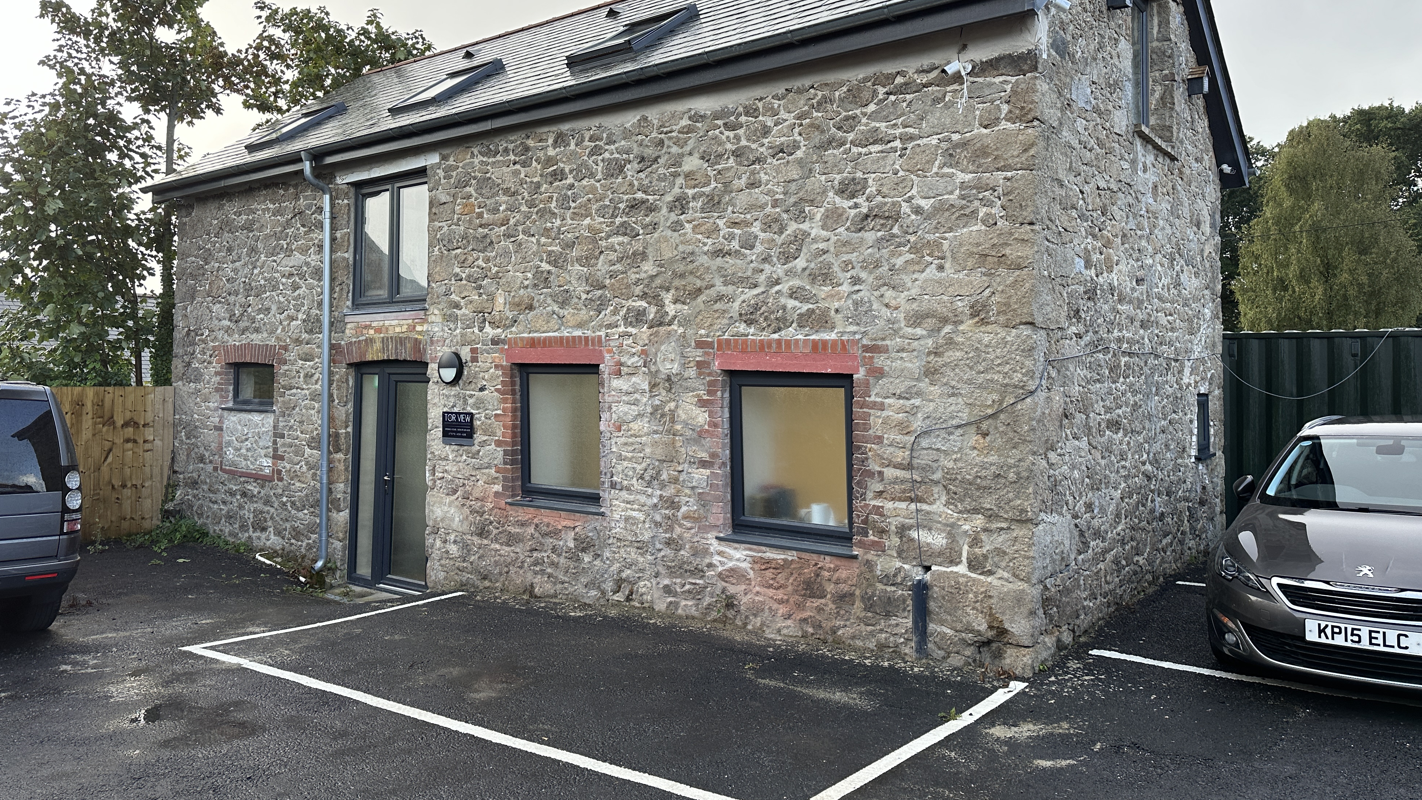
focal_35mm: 27
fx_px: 1018
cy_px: 336
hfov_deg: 69.9
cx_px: 697
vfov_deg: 42.8
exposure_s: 1/535
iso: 80
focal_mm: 6.86
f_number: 1.78
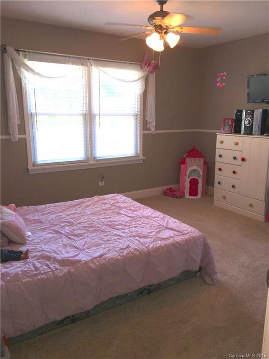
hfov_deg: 48.2
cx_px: 134
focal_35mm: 29
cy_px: 180
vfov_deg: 61.7
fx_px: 300
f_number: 2.2
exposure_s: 1/60
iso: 25
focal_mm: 4.15
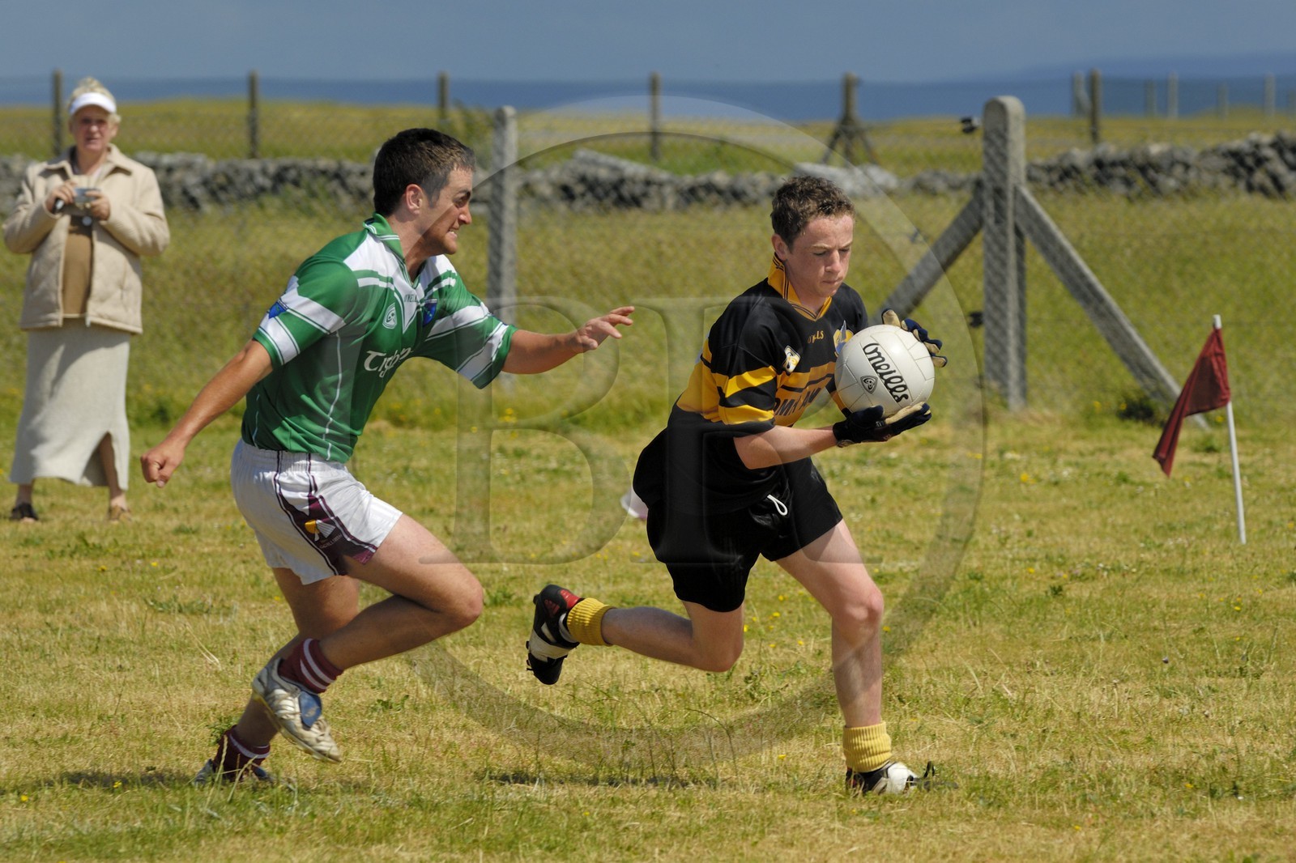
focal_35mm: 240
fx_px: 8638
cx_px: 648
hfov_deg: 8.6
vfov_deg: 5.7
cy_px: 432
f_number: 5
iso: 100
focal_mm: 160
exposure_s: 1/1000
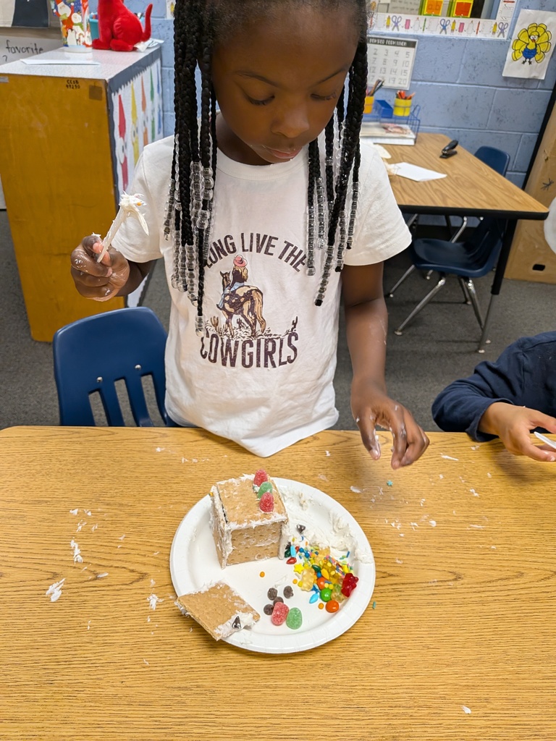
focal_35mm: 24
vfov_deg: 71.6
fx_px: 514
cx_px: 278
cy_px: 370
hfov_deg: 56.8
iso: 291
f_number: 1.7
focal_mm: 4.53
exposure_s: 1/100
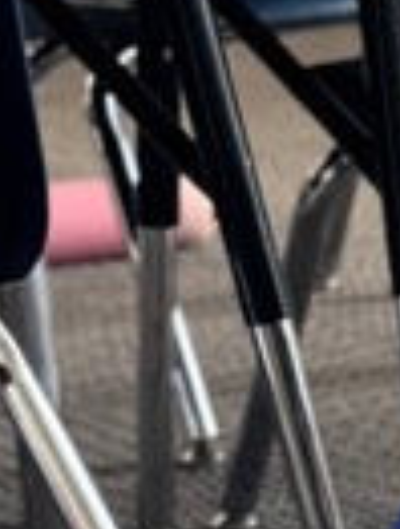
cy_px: 359
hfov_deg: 6.7
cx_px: 1479
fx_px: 2867
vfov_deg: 10.5
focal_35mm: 187
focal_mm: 6.76
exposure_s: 1/60
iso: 250
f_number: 1.78
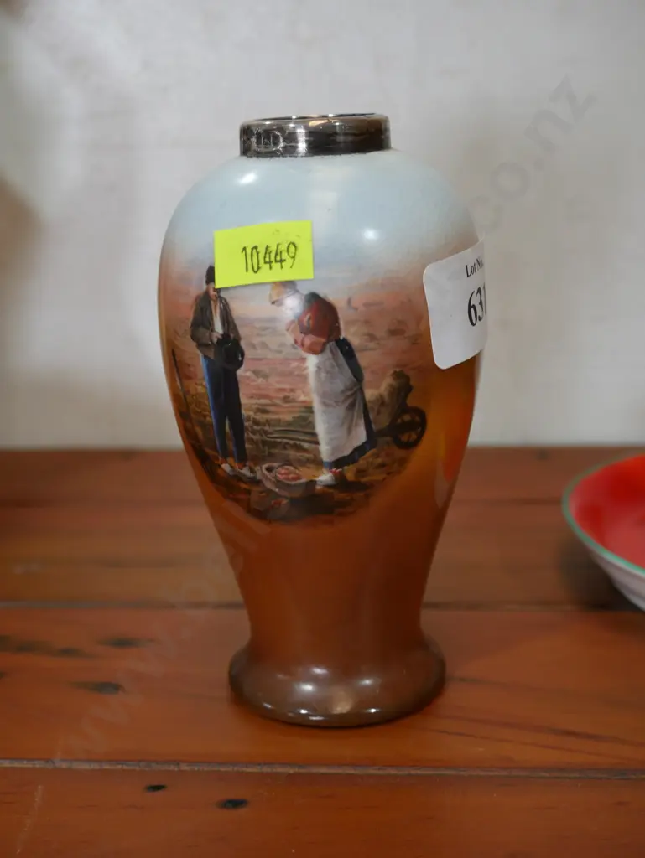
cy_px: 429
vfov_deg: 39.6
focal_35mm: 48
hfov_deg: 30.3
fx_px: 1192
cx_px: 322
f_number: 5.2
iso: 500
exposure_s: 1/60
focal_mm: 24
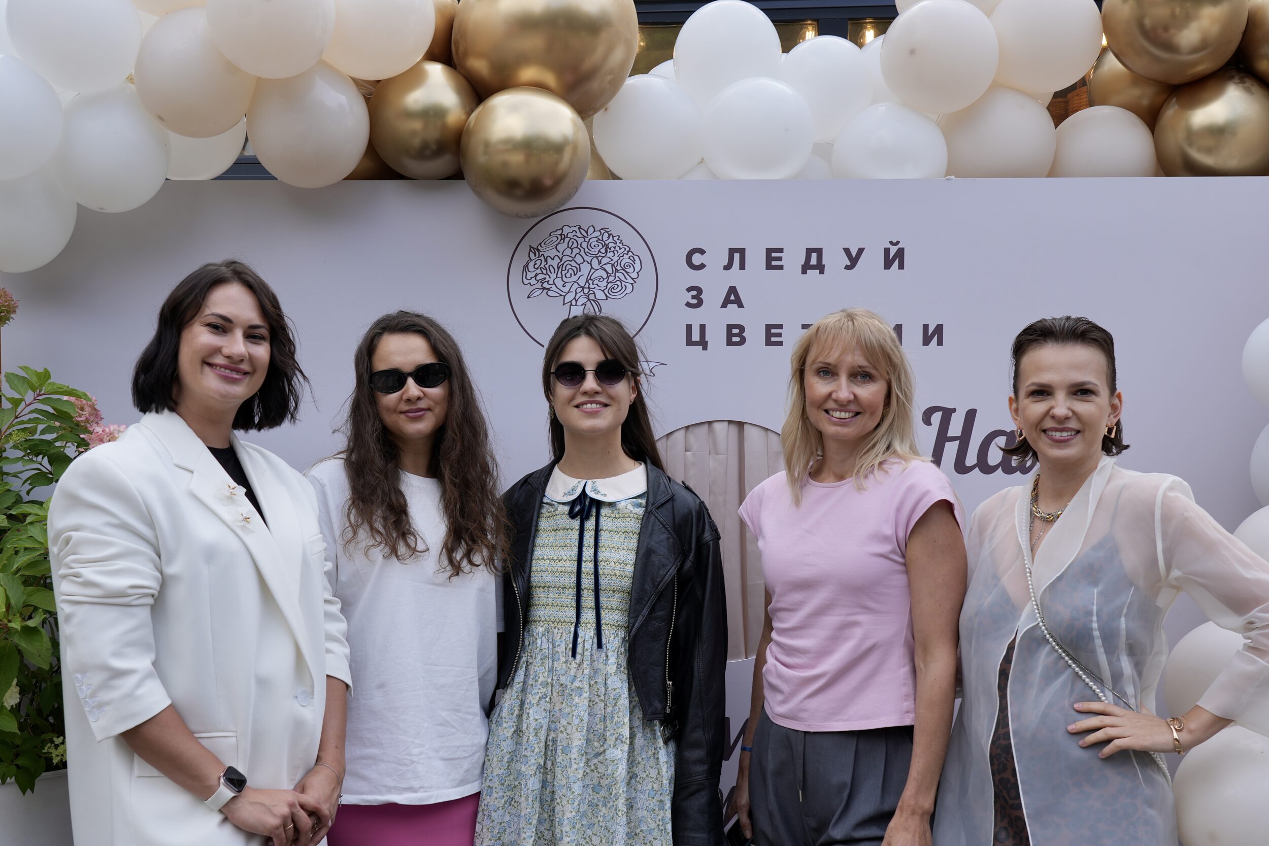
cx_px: 634
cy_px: 423
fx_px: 1375
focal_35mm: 39
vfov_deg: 34.2
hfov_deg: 49.6
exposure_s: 1/125
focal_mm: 39
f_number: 7.1
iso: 100
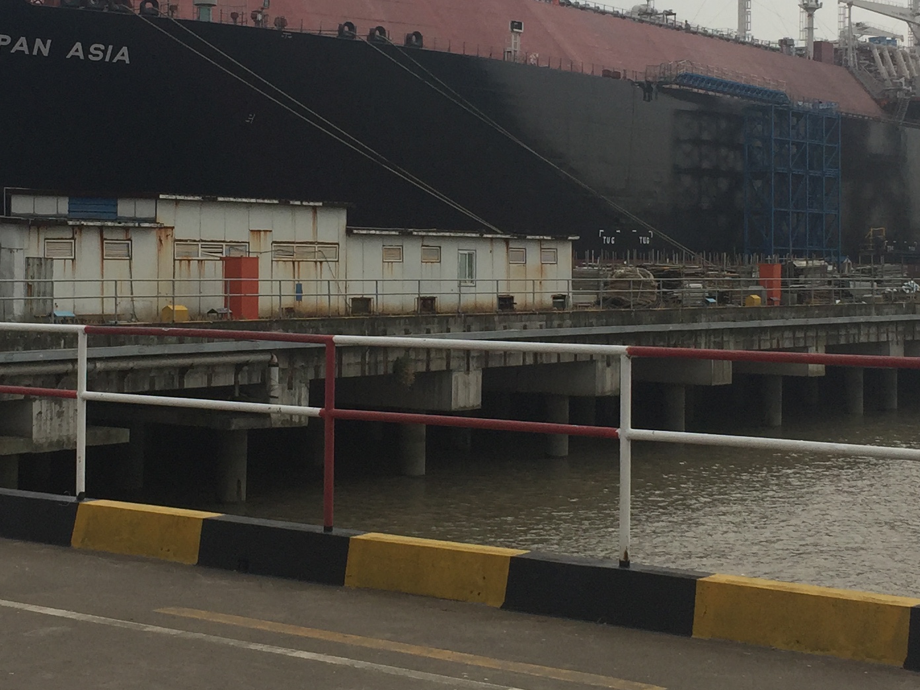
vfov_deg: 21.5
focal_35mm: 68
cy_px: 206
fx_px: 1807
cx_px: 434
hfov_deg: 28.6
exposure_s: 1/3300
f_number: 2.2
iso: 32
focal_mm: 4.15
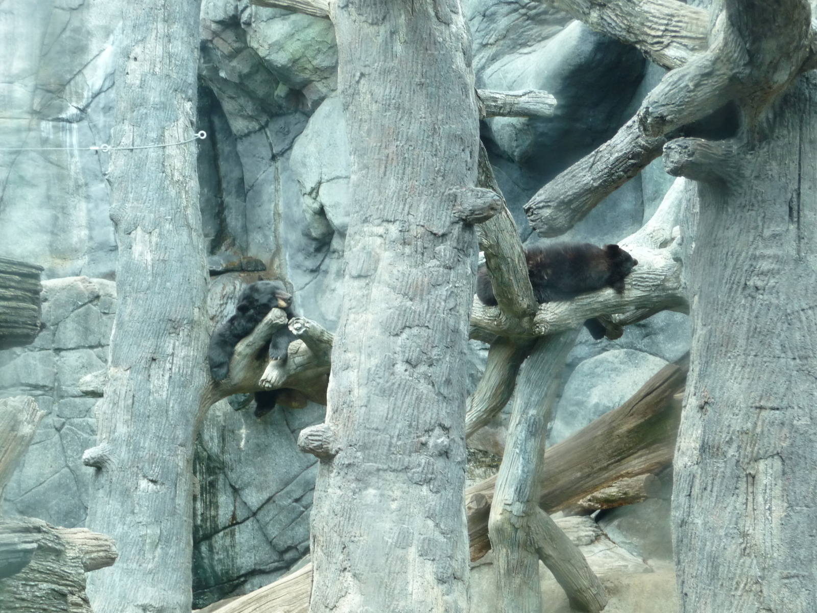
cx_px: 408
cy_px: 306
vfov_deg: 13.2
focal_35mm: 112
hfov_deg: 17.6
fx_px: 2643
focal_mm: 19.1
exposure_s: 1/50
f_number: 4.7
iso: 200
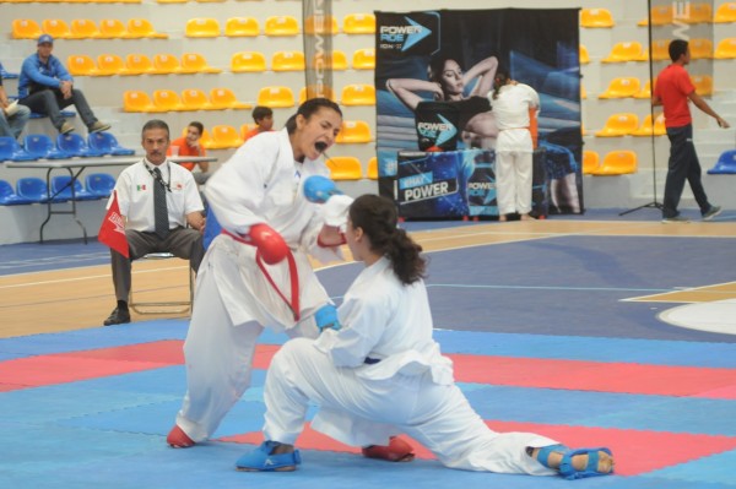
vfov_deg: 11.4
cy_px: 244
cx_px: 368
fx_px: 2451
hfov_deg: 17.1
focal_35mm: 120
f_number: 2.8
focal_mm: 80
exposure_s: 1/250
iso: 800
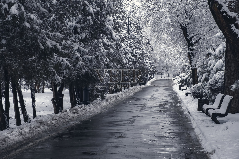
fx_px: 551
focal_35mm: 83
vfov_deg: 16.5
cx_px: 120
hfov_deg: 24.5
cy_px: 80
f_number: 8
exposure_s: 1/210
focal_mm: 55
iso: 800
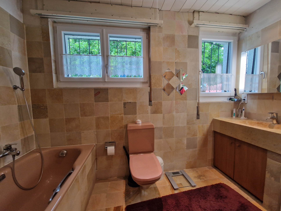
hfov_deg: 106.2
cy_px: 106
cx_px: 140
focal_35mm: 13
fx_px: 106
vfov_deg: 89.9
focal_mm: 2.2
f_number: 2.2
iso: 160
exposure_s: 1/50
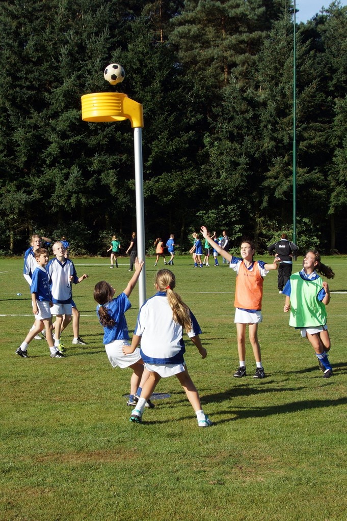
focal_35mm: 39
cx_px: 174
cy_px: 260
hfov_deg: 34.2
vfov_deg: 49.6
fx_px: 565
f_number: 7.1
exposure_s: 1/320
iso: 100
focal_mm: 26
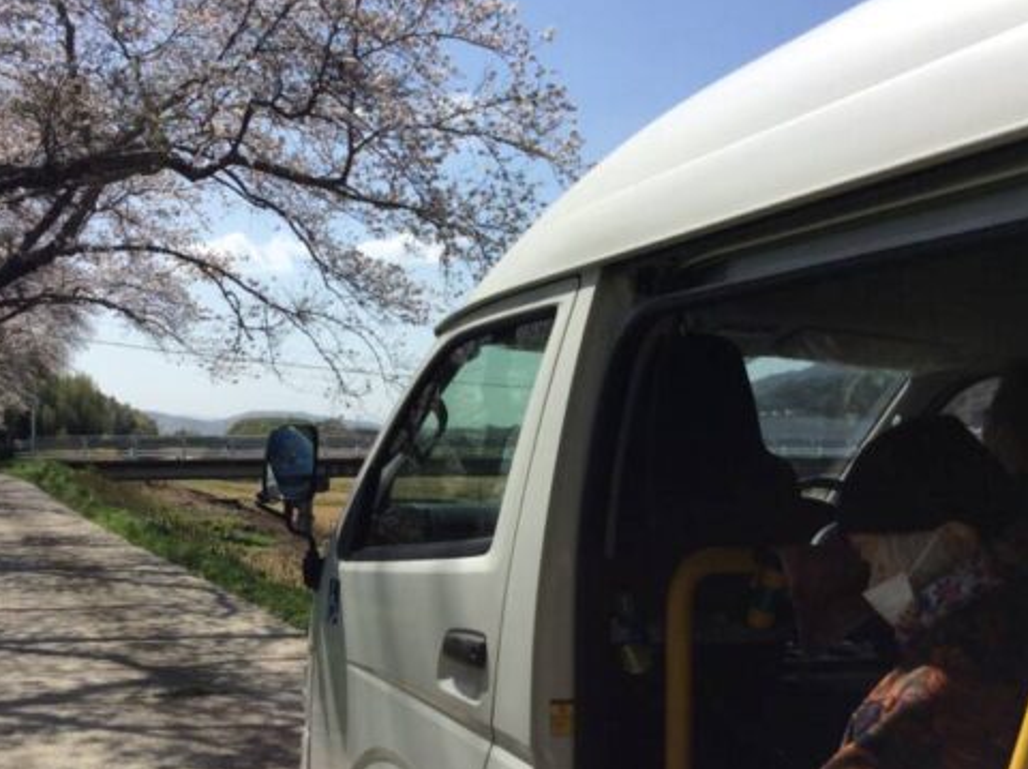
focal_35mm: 40
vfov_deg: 35.9
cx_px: 390
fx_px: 1187
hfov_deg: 46.5
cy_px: 406
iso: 32
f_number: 2.4
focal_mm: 3.3
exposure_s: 1/2119
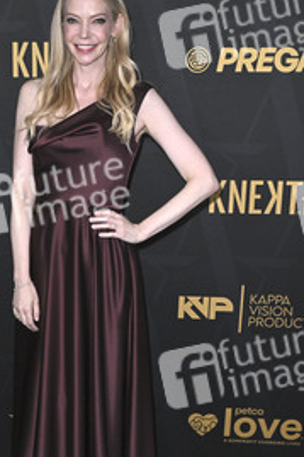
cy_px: 284
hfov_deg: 25.8
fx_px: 659
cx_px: 92
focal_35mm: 52
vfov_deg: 38.0
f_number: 6.3
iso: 2000
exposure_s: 1/320
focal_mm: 35
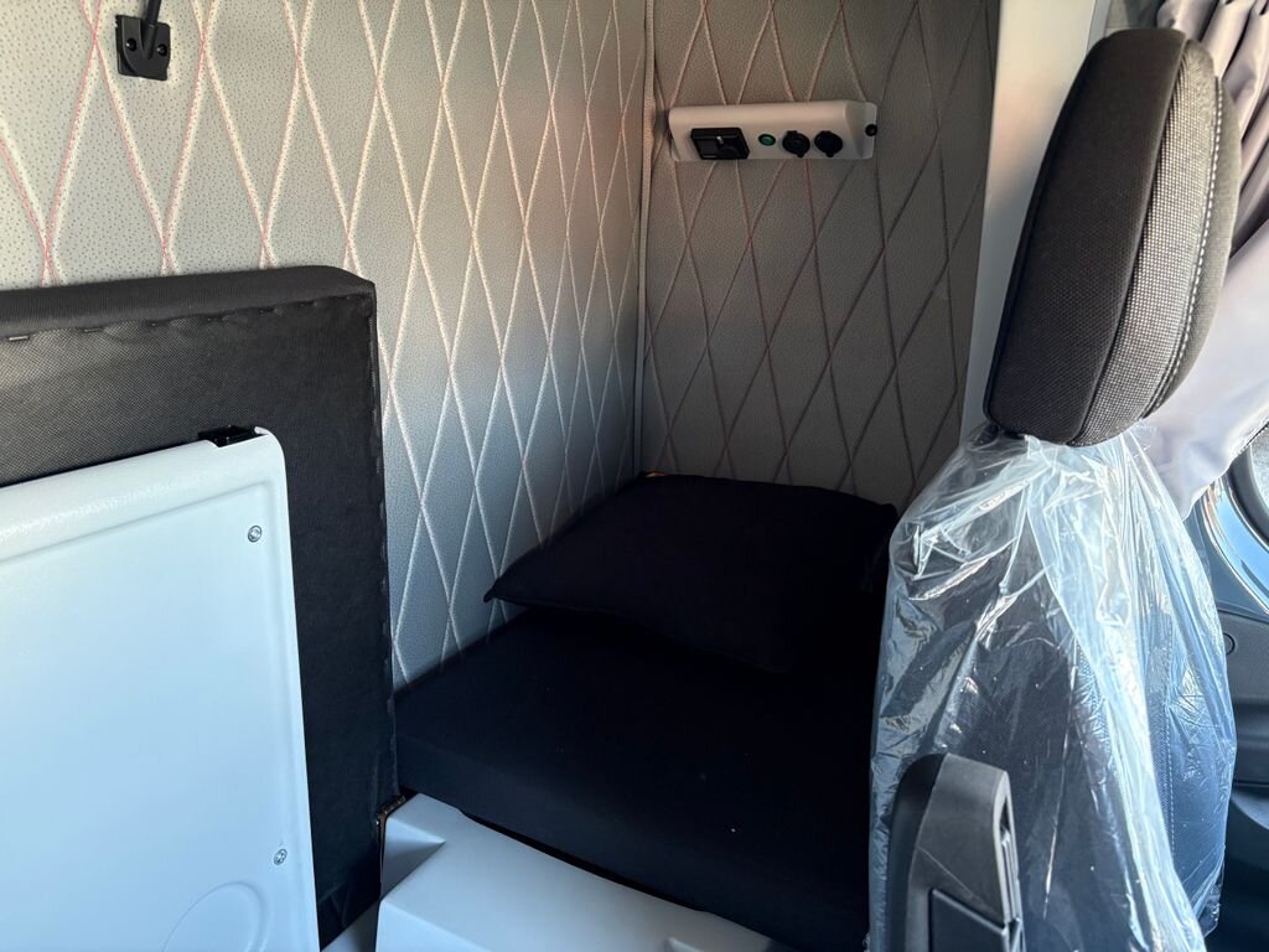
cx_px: 634
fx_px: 953
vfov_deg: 53.1
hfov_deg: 67.3
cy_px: 476
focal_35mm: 26
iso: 200
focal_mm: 5.96
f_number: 1.6
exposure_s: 1/60
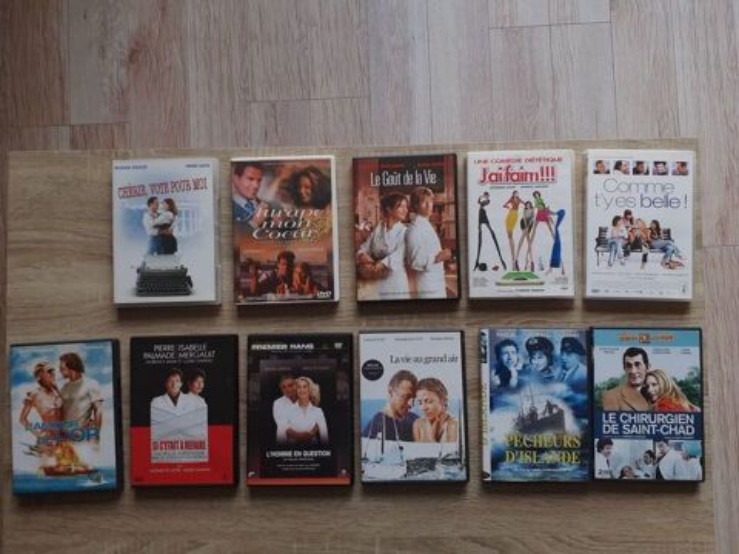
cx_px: 370
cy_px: 277
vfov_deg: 51.4
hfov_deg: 65.3
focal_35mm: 27
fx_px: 576
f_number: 1.9
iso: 40
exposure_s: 1/100
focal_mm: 3.6
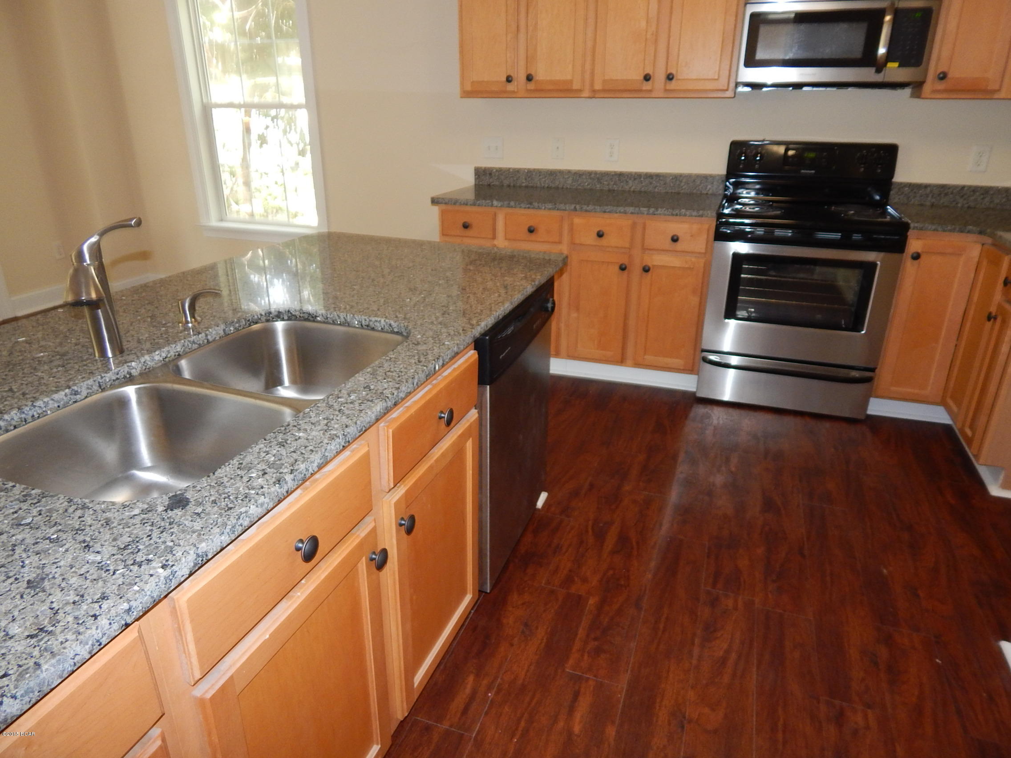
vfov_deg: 61.1
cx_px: 506
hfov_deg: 76.4
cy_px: 379
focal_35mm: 22
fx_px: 643
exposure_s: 1/30
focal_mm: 4
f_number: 3
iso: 200
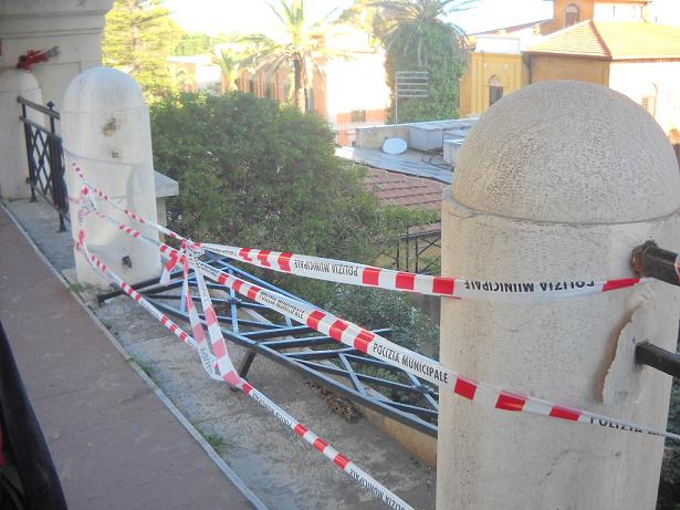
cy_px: 255
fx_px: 805
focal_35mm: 41
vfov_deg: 35.1
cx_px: 340
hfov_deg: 45.8
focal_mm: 6.72
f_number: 3.1
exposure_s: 1/96
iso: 64
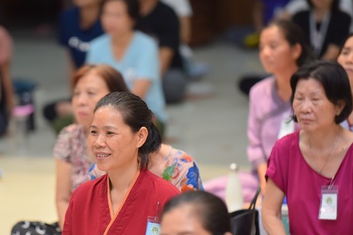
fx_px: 2265
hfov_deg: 8.9
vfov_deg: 5.9
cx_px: 122
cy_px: 160
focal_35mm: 231
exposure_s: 1/125
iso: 800
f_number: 2.8
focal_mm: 160
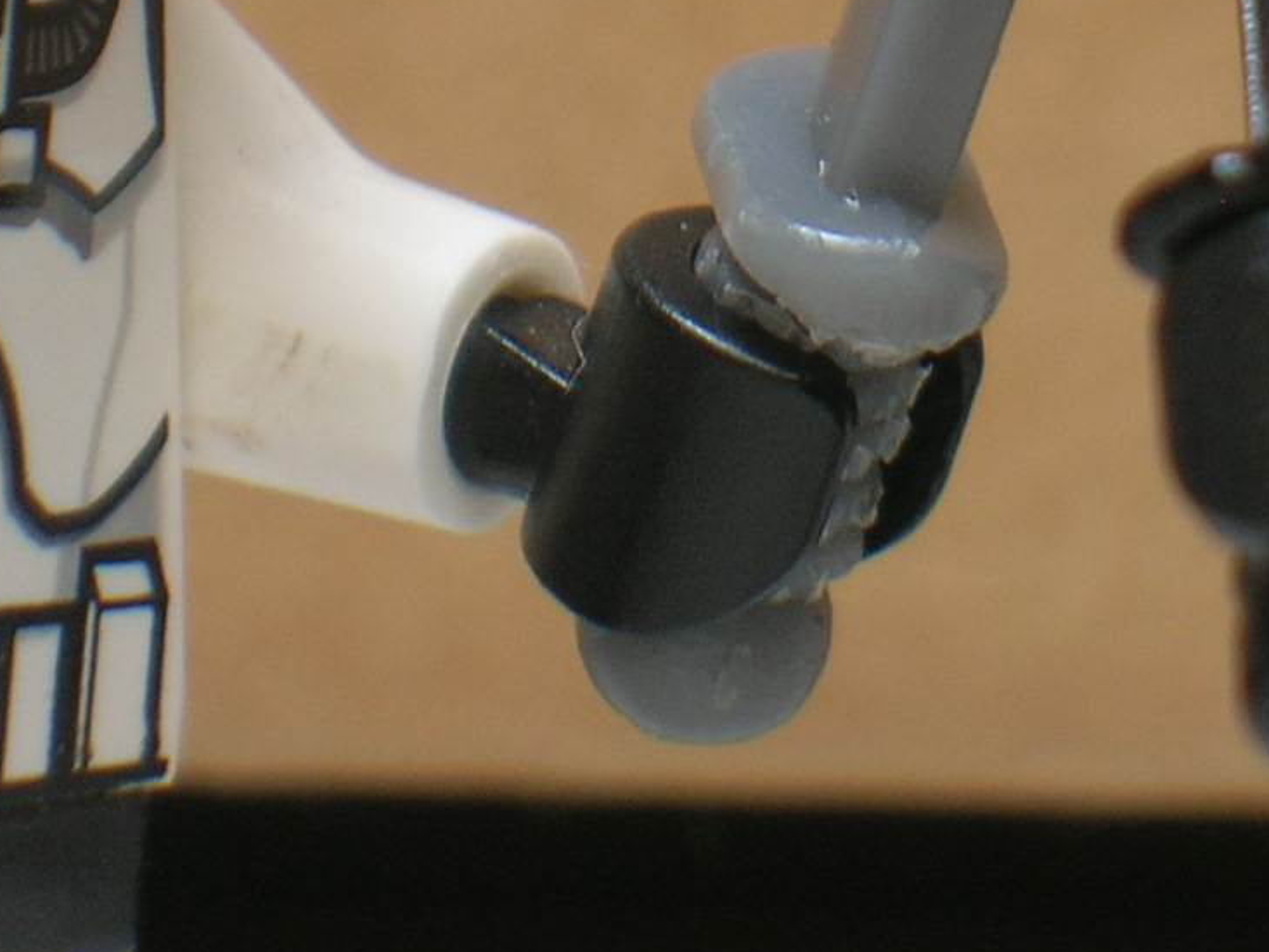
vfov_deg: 5.2
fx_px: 10450
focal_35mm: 285
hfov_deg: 6.9
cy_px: -242
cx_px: 971
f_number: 4.9
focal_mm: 17.1
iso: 50
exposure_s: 1/13
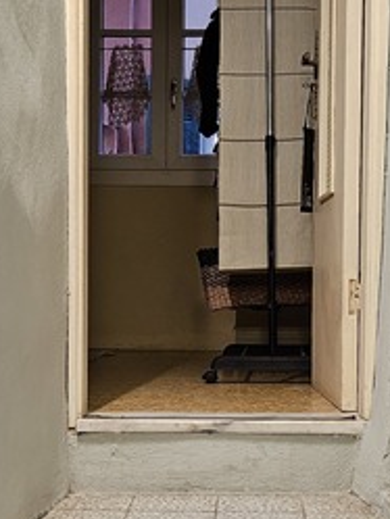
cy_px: 313
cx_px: 219
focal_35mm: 71
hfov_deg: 20.7
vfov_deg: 27.3
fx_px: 1066
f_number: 1.8
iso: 400
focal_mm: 5.4
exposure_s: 1/100
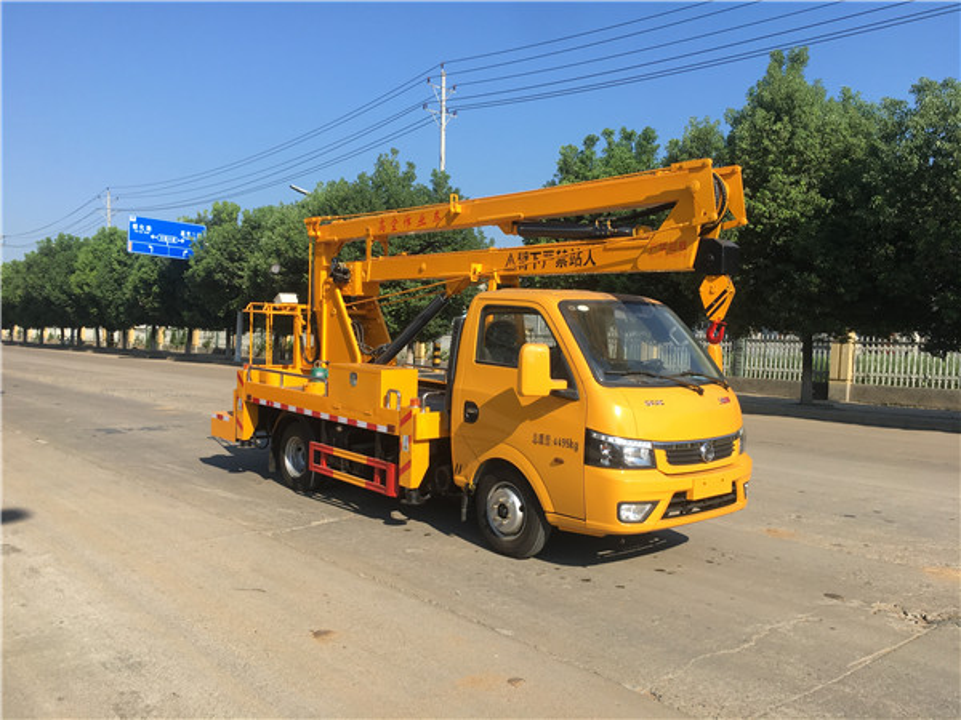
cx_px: 480
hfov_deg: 61.7
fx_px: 805
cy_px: 360
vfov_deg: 48.2
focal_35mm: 29
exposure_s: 1/1282
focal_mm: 4.15
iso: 25
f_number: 2.2
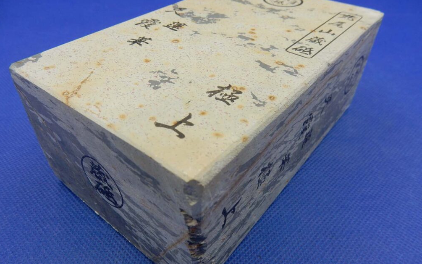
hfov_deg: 68.4
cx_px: 210
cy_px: 130
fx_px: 311
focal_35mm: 27
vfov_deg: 46.0
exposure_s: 1/100
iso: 125
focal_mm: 4.5
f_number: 3.7
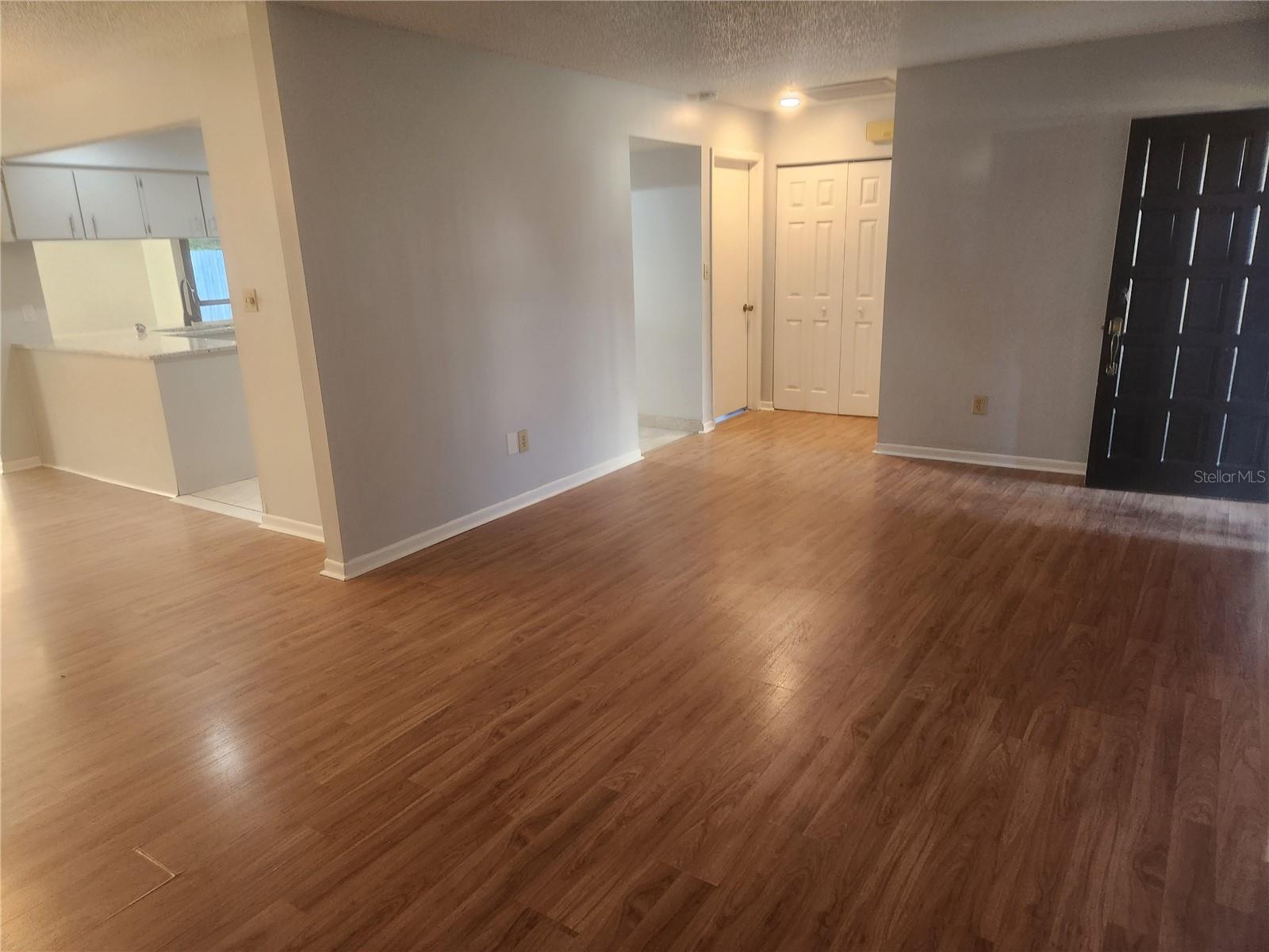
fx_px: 843
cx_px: 634
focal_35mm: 23
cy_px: 476
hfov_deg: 73.9
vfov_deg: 58.9
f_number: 1.8
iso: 500
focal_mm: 5.4
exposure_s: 1/120
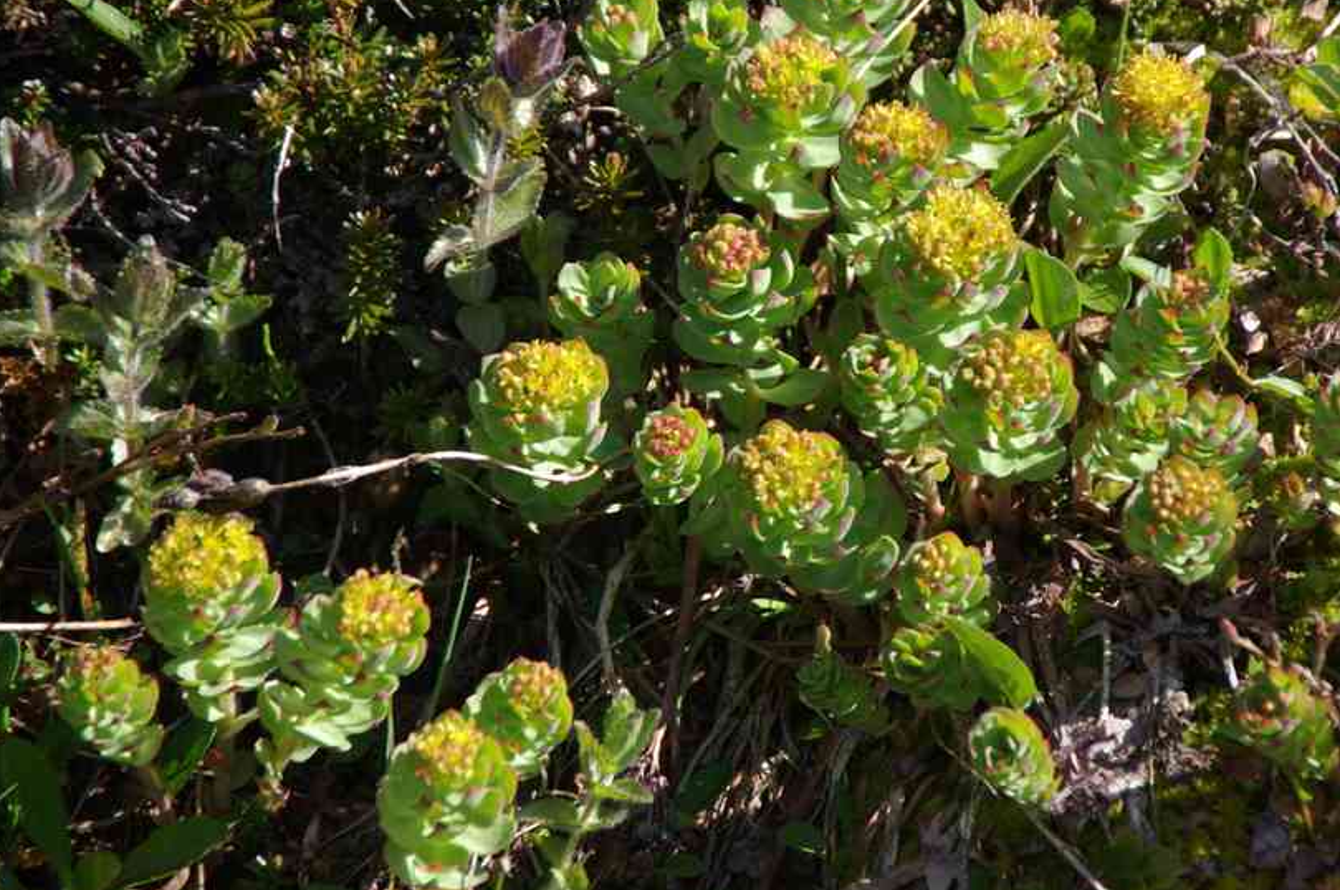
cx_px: 794
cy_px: 371
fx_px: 17250
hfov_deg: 4.4
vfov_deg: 3.0
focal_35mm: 464
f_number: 6.3
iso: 100
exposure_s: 1/180
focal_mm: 250
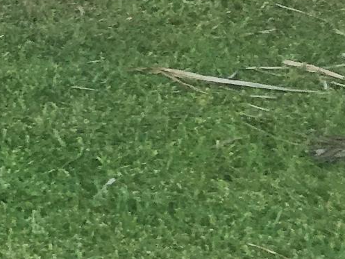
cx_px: -684
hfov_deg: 9.1
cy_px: -329
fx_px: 1745
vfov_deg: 7.9
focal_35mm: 175
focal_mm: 4.15
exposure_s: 1/40
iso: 25
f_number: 2.2
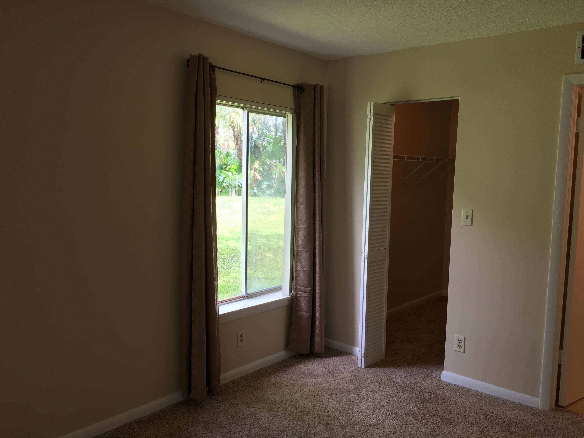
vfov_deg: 48.2
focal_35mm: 29
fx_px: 489
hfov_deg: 61.7
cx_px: 292
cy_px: 219
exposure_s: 1/60
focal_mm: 4.15
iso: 25
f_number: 2.2
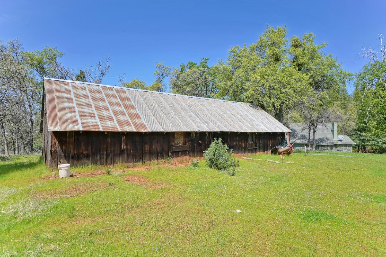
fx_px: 214
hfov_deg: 84.0
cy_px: 128
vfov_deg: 61.9
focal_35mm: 20
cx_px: 193
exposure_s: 1/320
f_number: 7.1
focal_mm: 20
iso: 100
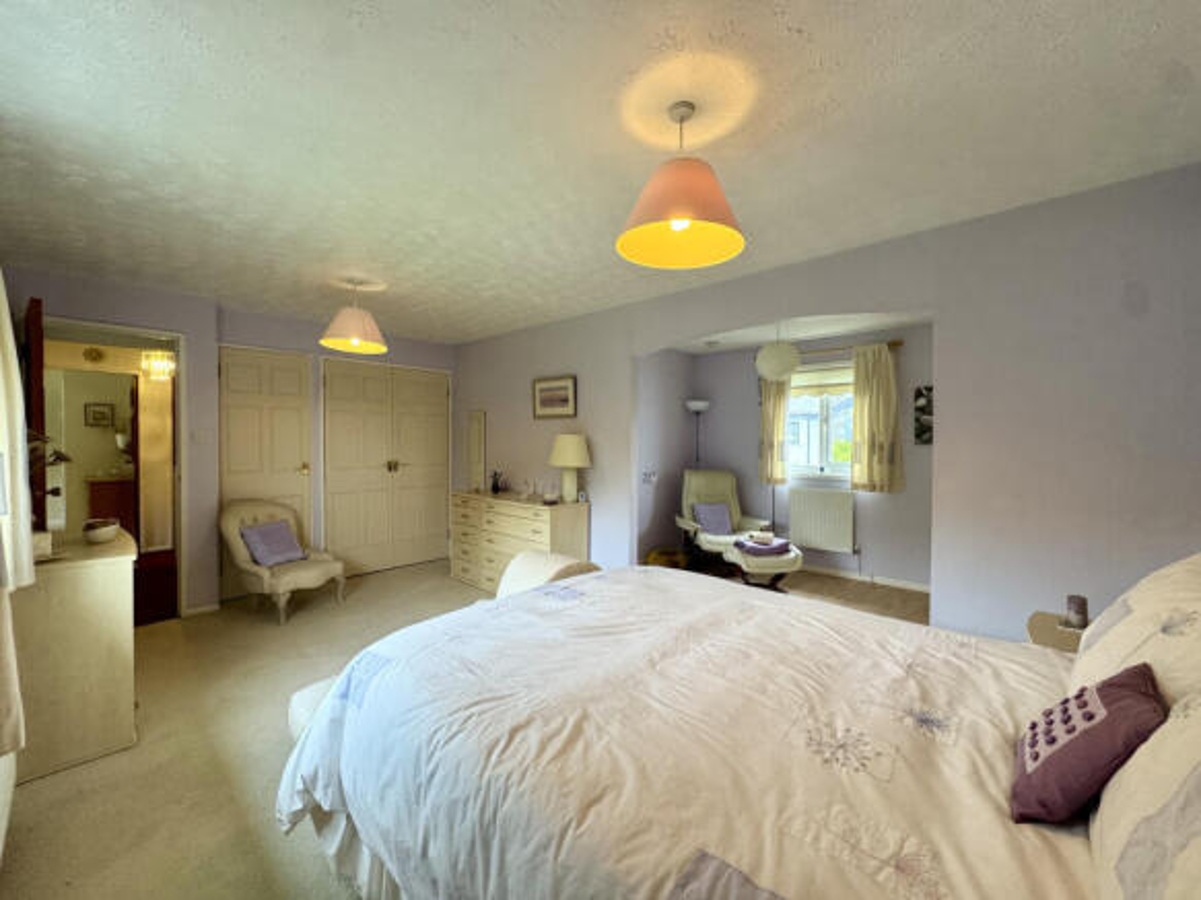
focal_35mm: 14
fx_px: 486
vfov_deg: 85.7
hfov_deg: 102.1
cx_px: 600
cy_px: 450
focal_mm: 2.22
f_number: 2.2
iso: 160
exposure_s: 1/100
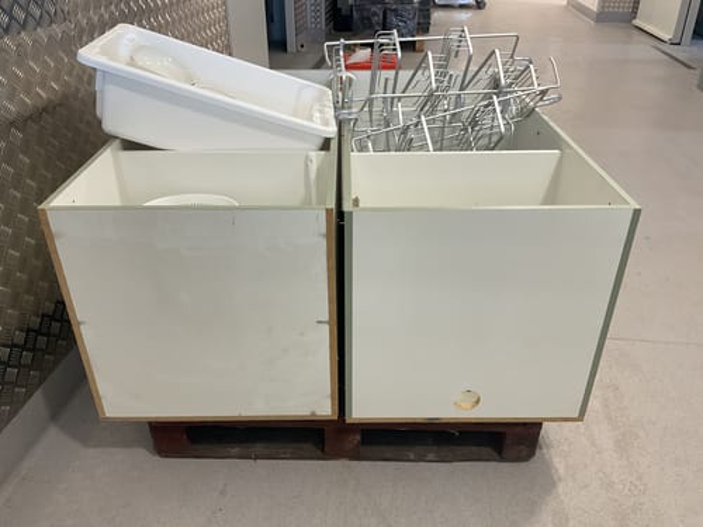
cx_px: 352
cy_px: 264
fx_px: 589
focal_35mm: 29
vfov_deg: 48.2
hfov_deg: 61.7
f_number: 1.8
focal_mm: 3
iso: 64
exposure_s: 1/50
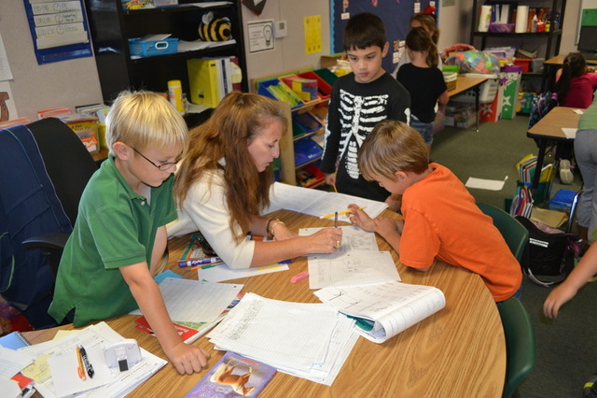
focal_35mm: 30
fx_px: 497
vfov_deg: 43.6
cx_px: 298
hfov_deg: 62.0
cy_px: 199
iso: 400
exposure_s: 1/60
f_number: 3.8
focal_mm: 20
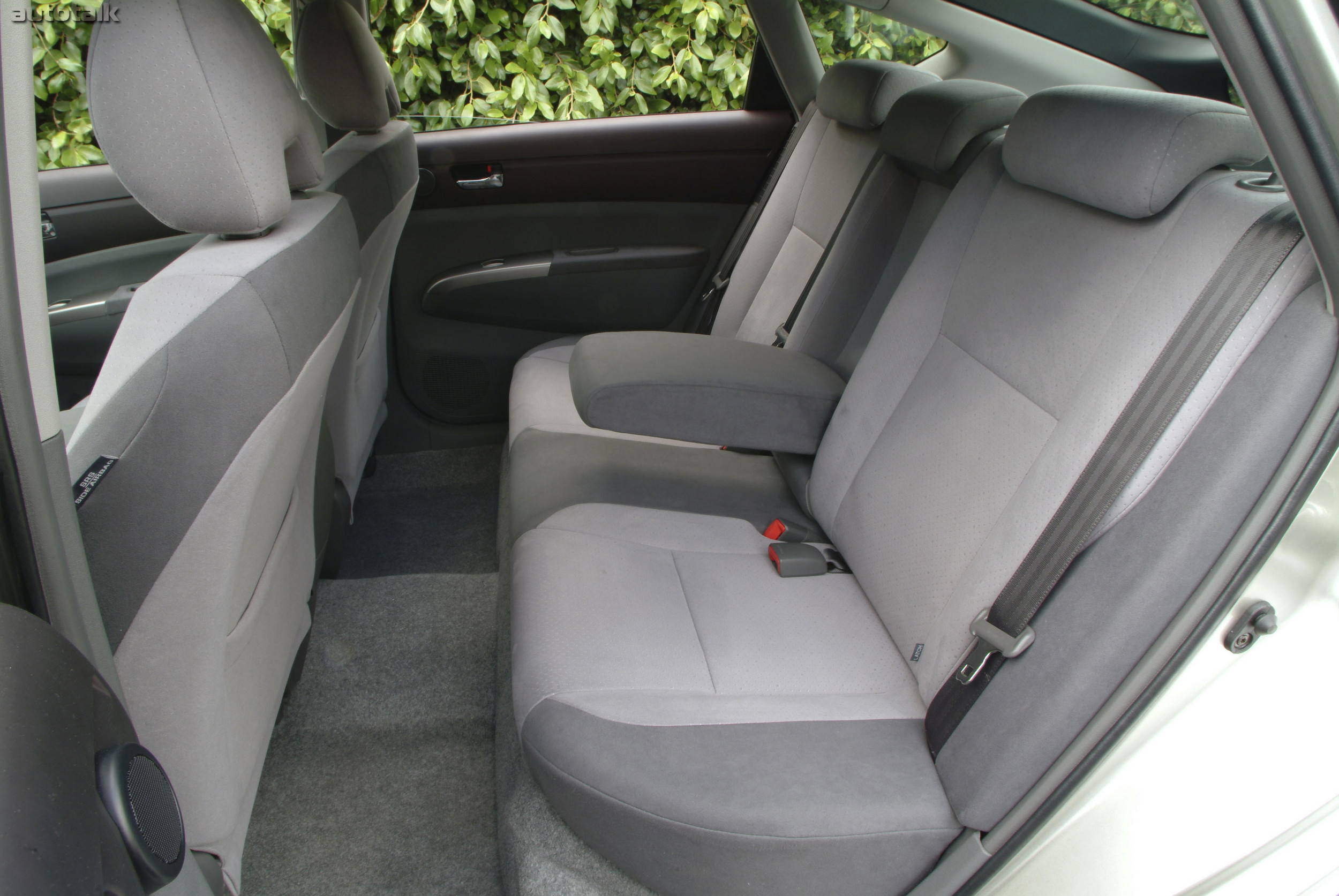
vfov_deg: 59.6
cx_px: 670
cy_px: 448
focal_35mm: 21
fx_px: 782
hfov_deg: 81.1
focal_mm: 14
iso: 100
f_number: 16
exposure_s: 1/3
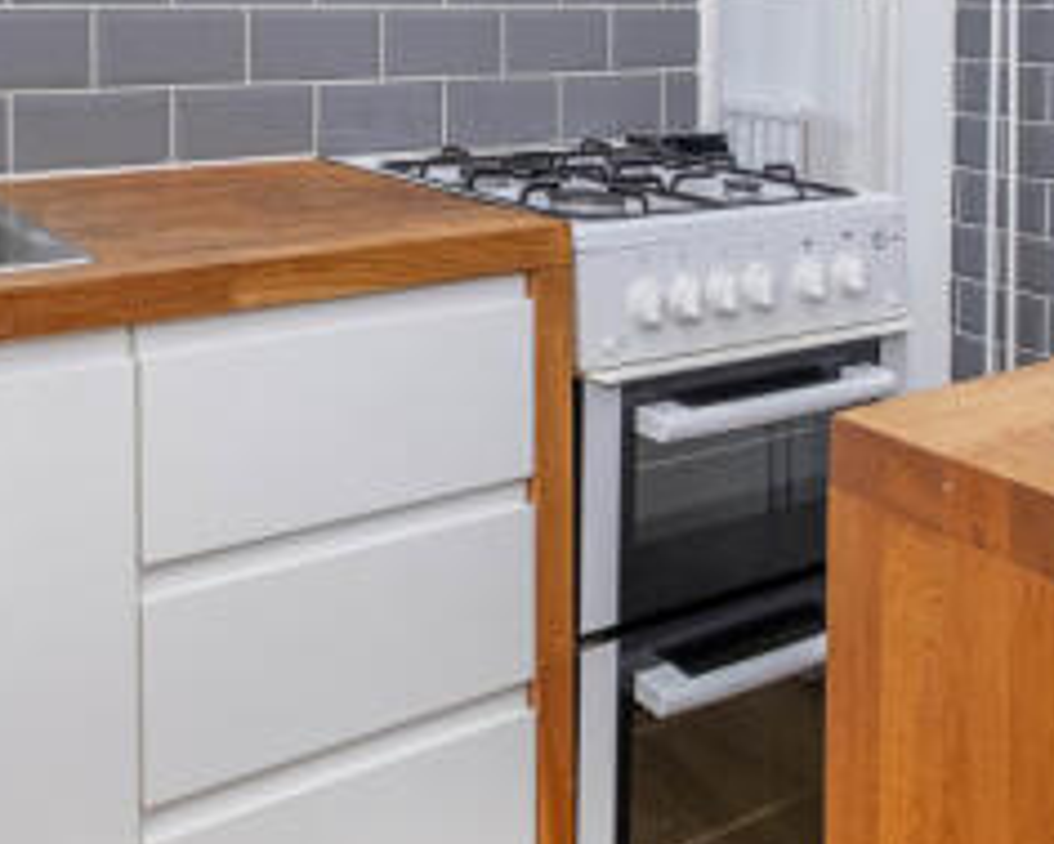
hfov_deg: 45.9
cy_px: 310
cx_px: 726
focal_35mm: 39
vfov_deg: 38.0
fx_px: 1217
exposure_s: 1/6
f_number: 6.4
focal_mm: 10
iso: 400
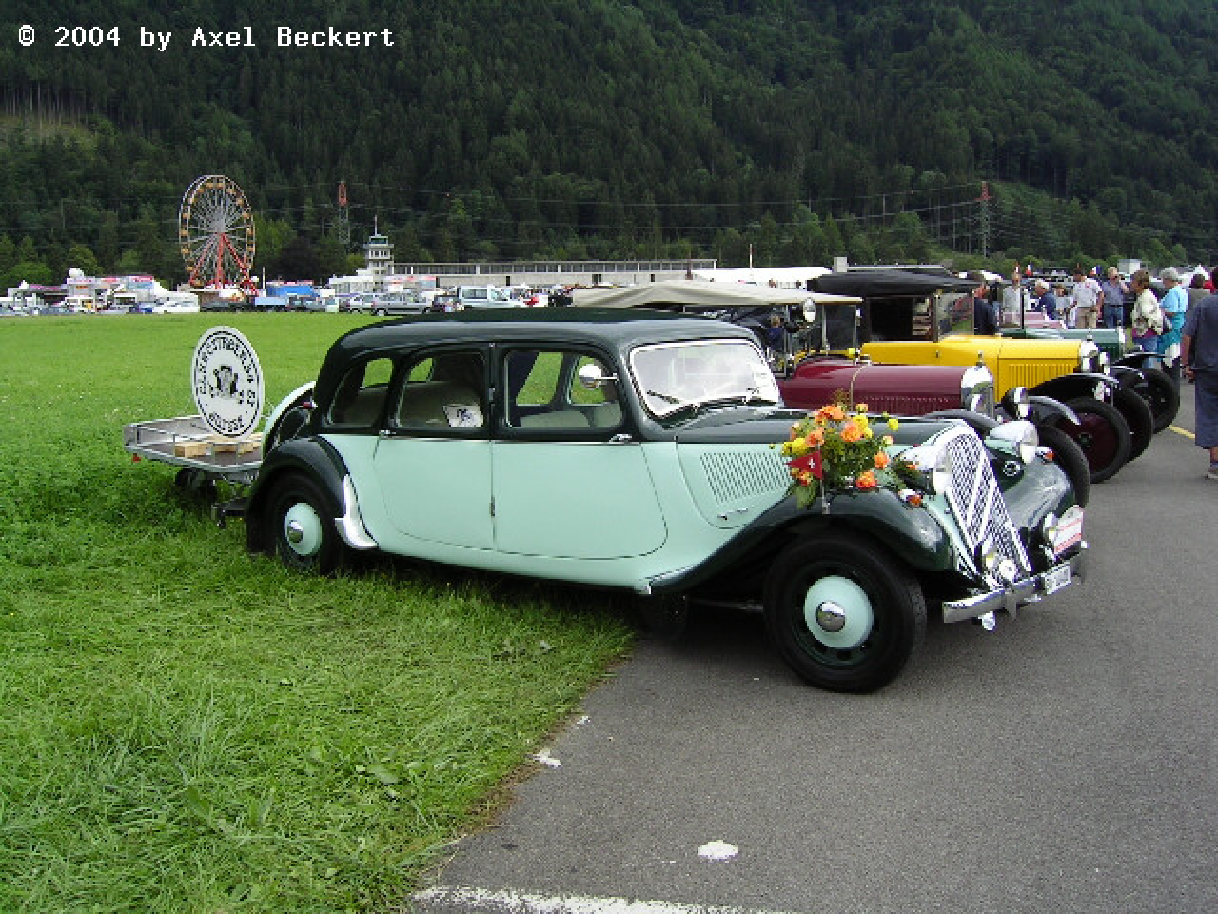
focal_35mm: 37
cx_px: 609
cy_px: 457
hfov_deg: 50.1
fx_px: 1302
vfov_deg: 38.7
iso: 50
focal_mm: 5.8
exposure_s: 1/178
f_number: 4.8
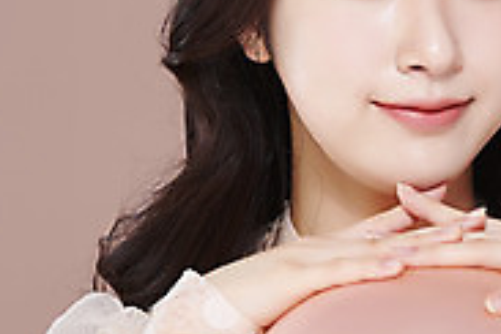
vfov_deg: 4.0
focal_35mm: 344
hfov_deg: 6.0
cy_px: 175
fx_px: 4787
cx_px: 188
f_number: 11
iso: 64
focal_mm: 105
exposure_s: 1/125
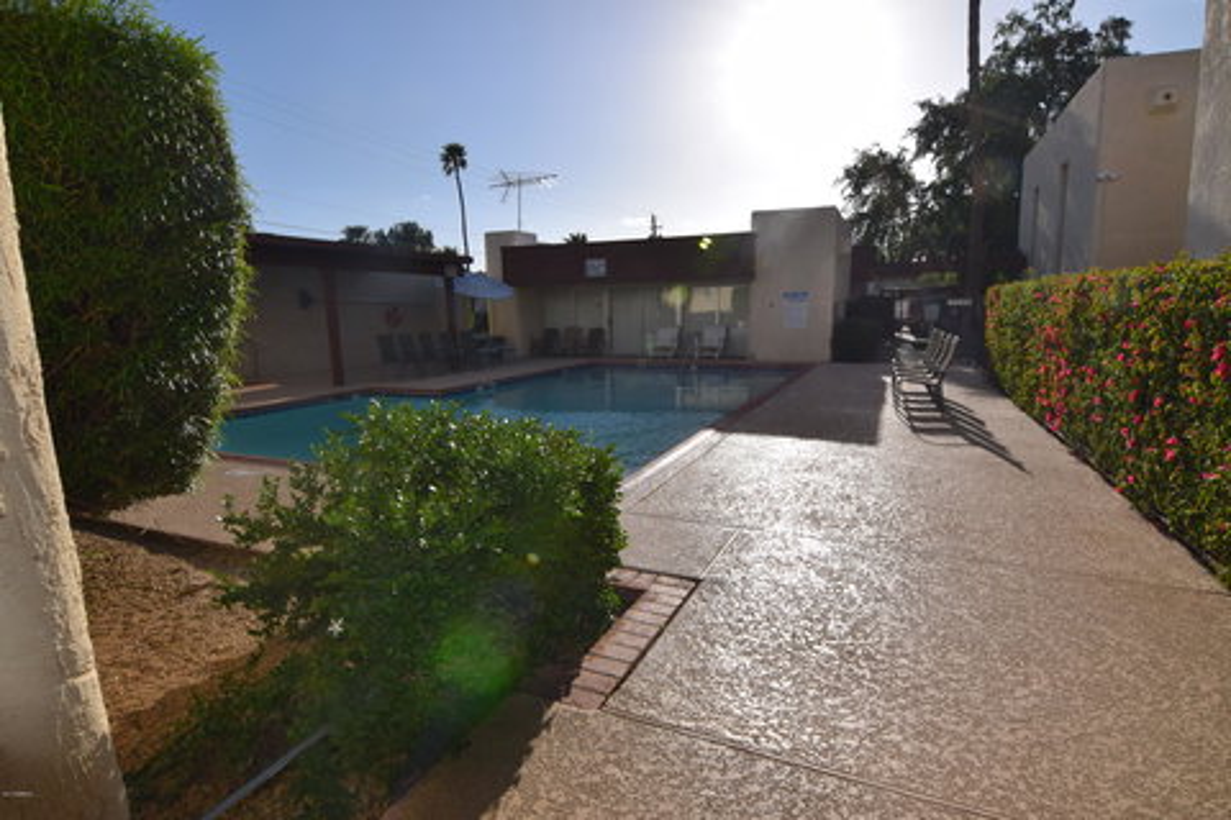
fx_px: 615
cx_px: 616
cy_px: 410
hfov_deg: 90.0
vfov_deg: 67.4
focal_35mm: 18
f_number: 14
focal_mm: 12
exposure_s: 1/200
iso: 100
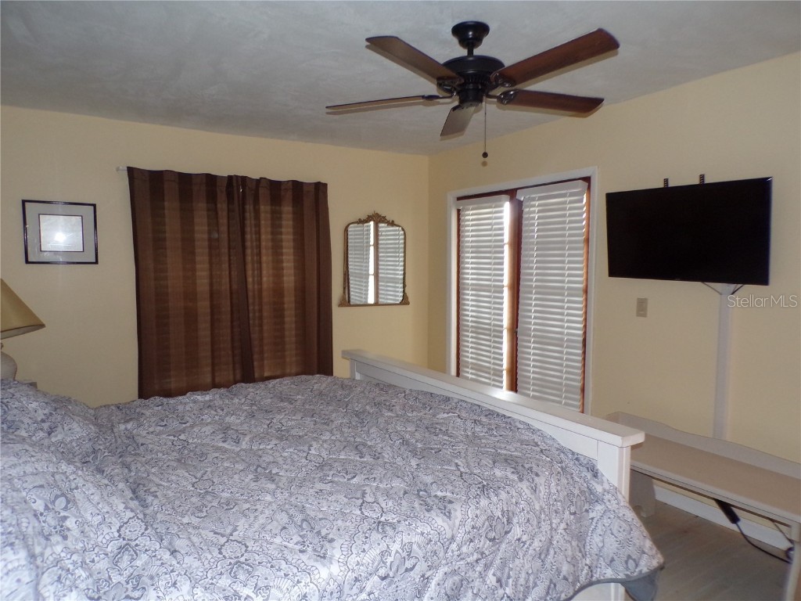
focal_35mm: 24
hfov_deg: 71.6
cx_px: 400
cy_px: 300
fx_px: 555
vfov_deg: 56.8
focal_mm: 4.3
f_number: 3
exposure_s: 1/34
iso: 200
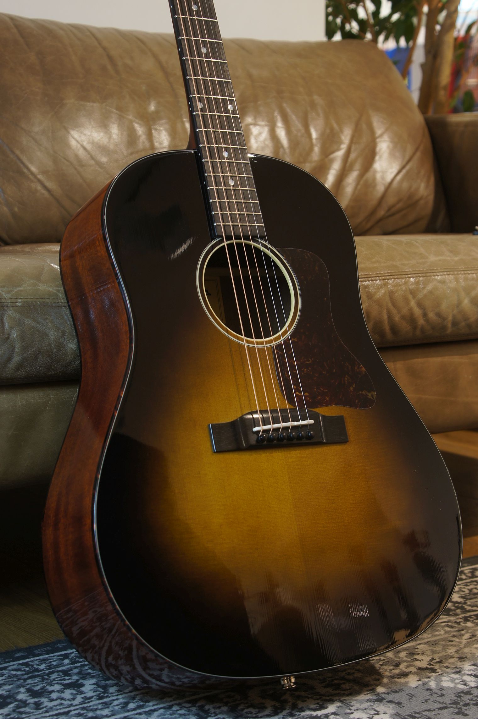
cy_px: 360
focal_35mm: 68
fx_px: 1348
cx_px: 239
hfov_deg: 20.1
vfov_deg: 29.9
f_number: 6.3
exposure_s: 1/5
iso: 100
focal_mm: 45
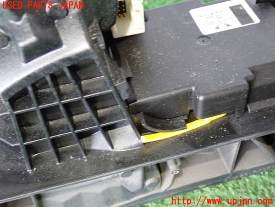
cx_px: 138
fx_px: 350
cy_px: 104
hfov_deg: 42.9
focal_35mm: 44
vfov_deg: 32.9
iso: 800
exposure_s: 1/40
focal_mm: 7.84
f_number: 2.9
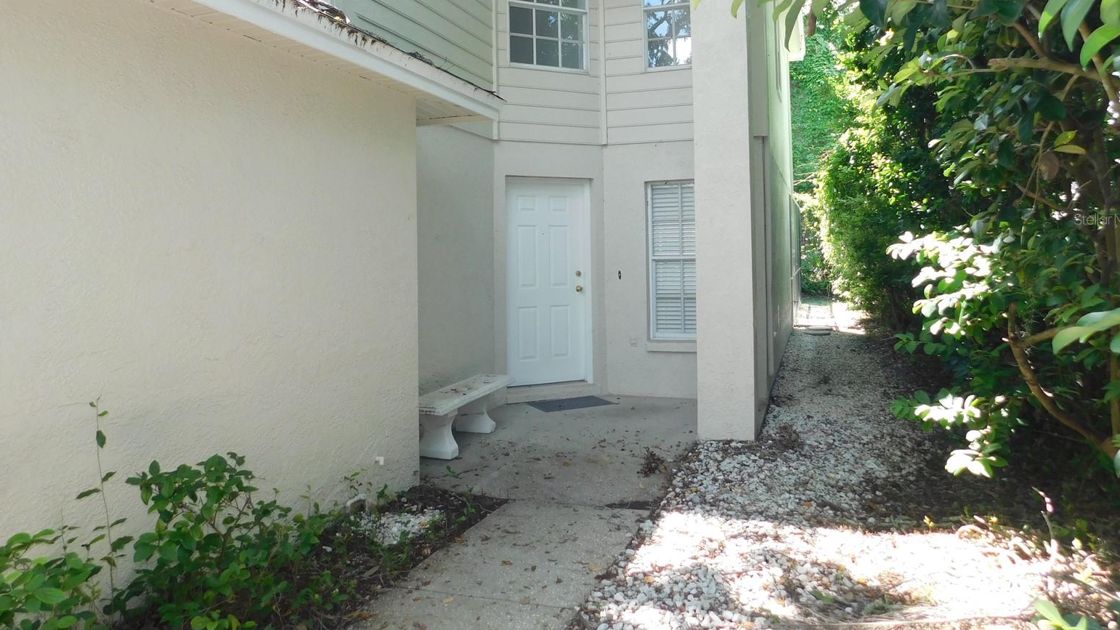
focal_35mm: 26
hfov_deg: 71.9
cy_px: 219
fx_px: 772
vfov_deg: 43.8
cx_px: 561
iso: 125
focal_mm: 4
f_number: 3
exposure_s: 1/100
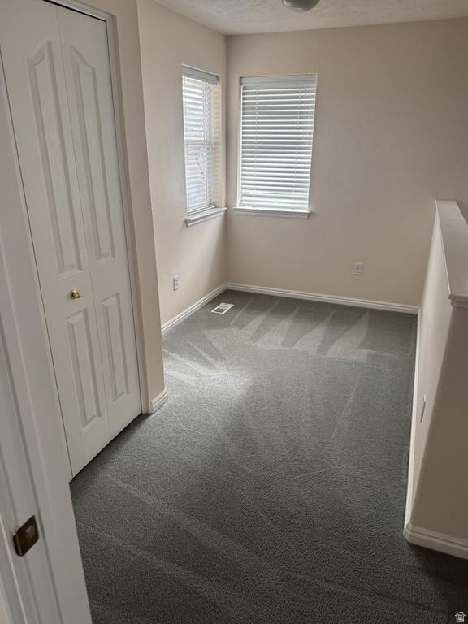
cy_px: 312
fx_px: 433
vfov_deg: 71.6
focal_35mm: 24
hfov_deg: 56.8
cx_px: 234
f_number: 1.78
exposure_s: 1/121
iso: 100
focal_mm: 6.76
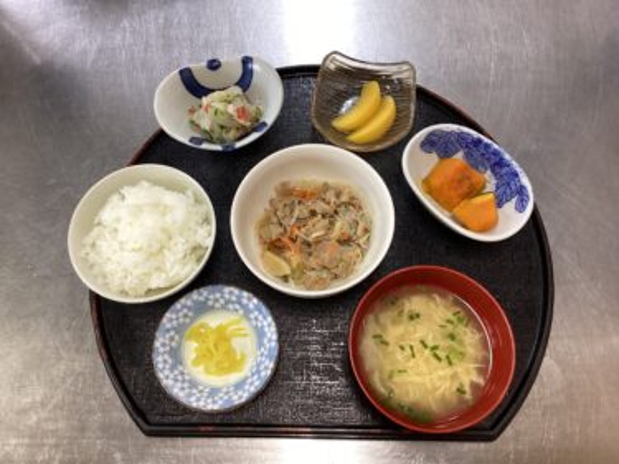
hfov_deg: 58.4
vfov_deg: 45.4
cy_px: 232
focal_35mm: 31
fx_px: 554
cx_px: 310
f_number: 2.4
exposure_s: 1/60
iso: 125
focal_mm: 3.3
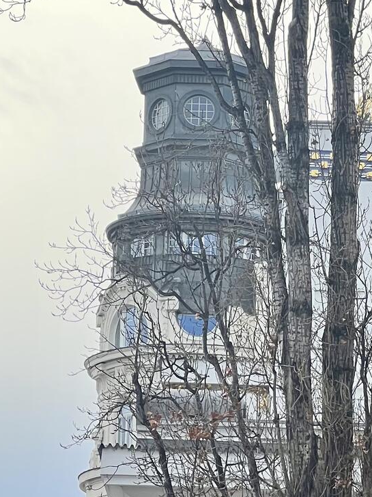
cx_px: 500
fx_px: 3110
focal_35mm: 217
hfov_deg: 6.8
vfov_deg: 9.0
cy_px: 542
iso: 32
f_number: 2.8
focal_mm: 9
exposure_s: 1/314
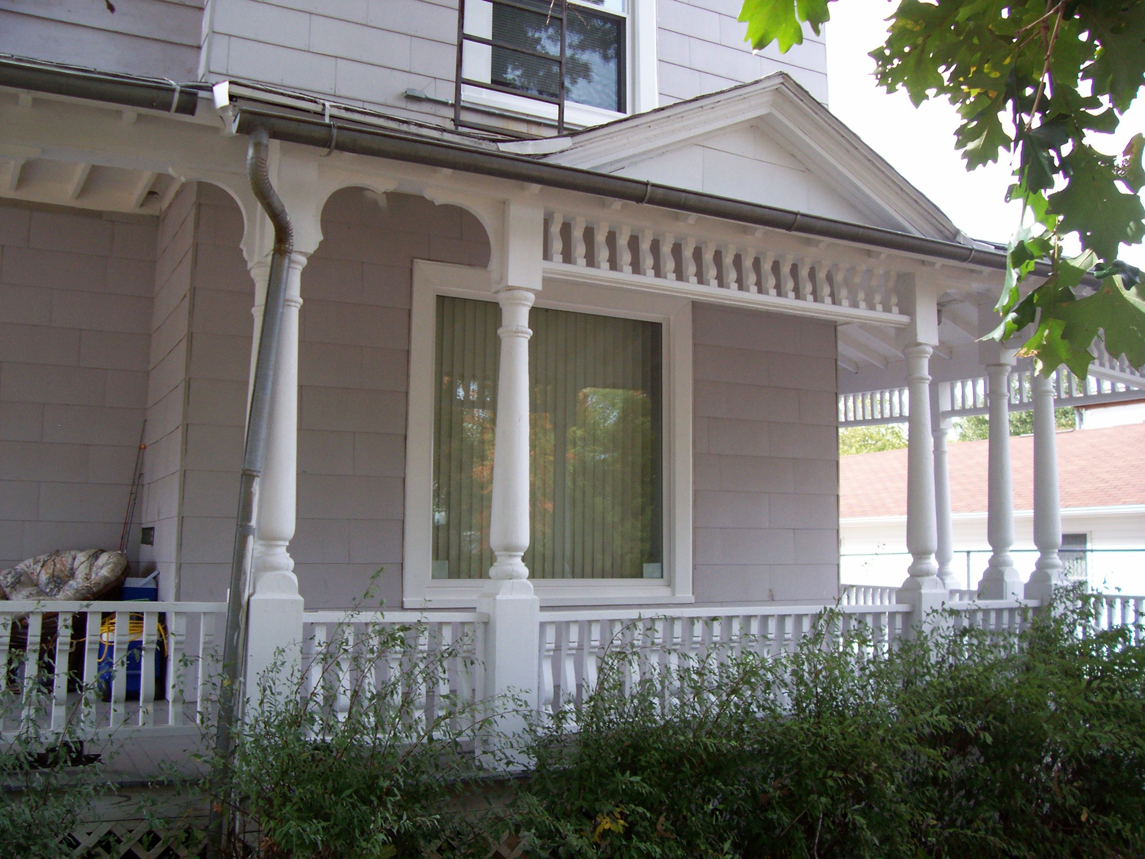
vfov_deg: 41.8
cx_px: 572
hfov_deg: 54.0
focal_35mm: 34
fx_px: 1125
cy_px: 430
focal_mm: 5.6
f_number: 2.7
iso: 80
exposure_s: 1/253
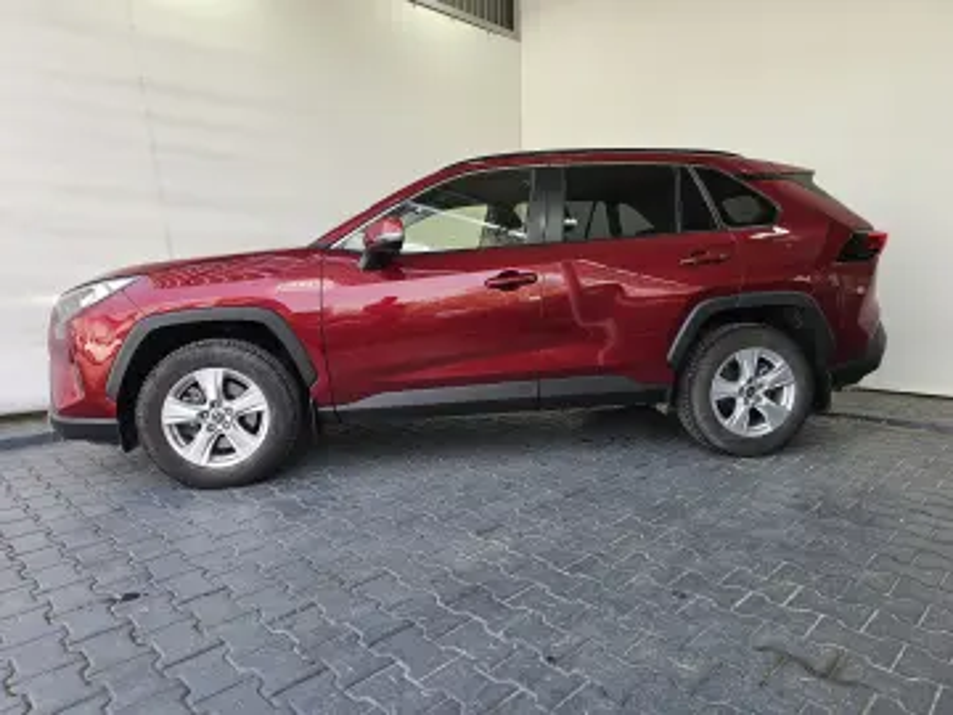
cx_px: 476
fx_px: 633
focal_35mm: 23
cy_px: 358
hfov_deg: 73.9
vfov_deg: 58.9
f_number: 1.7
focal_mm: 6.3
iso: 16
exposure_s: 1/100
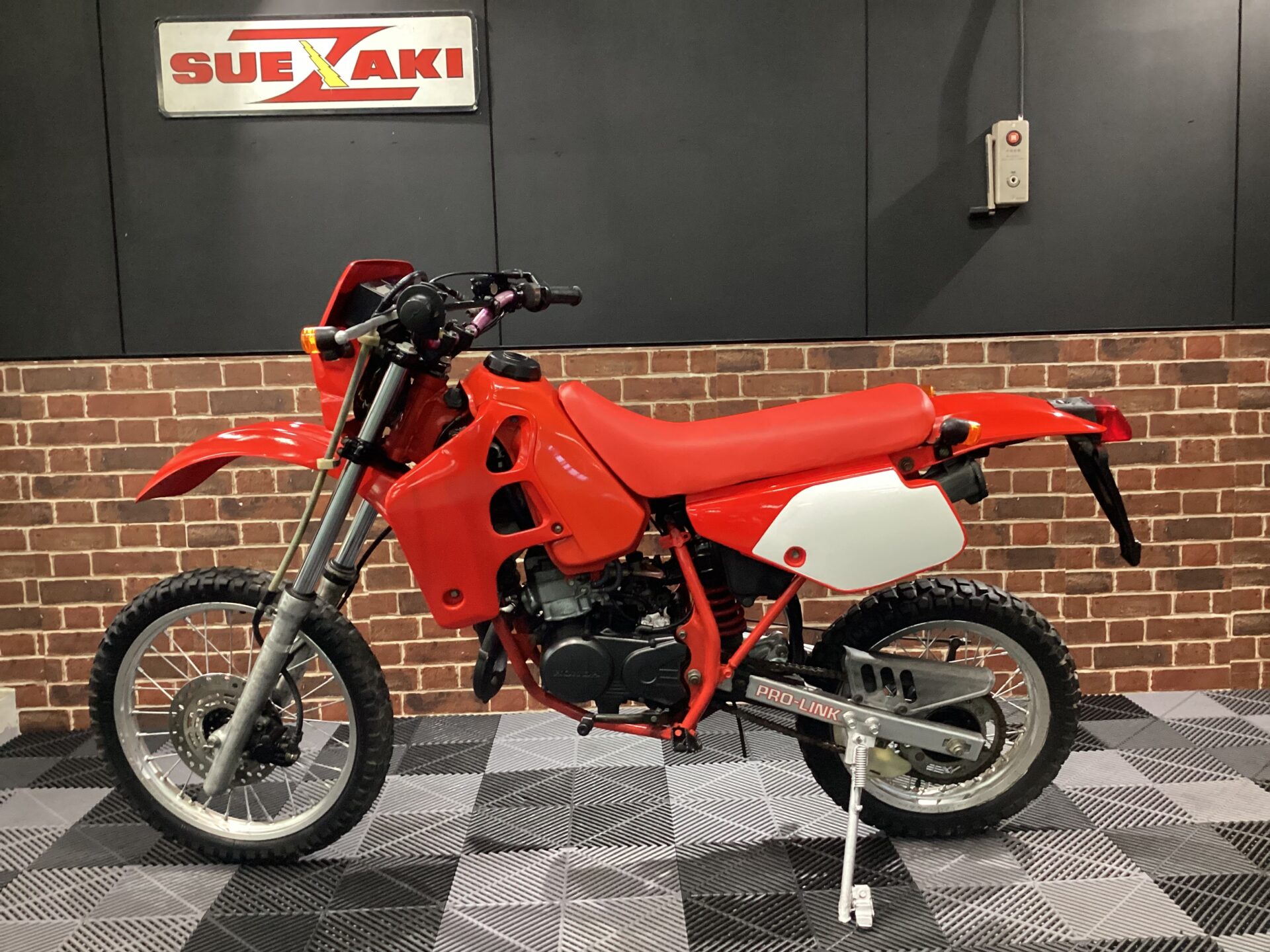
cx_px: 635
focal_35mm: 31
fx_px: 1137
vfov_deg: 45.4
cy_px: 476
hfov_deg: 58.4
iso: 320
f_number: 2.4
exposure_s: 1/60
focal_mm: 3.3
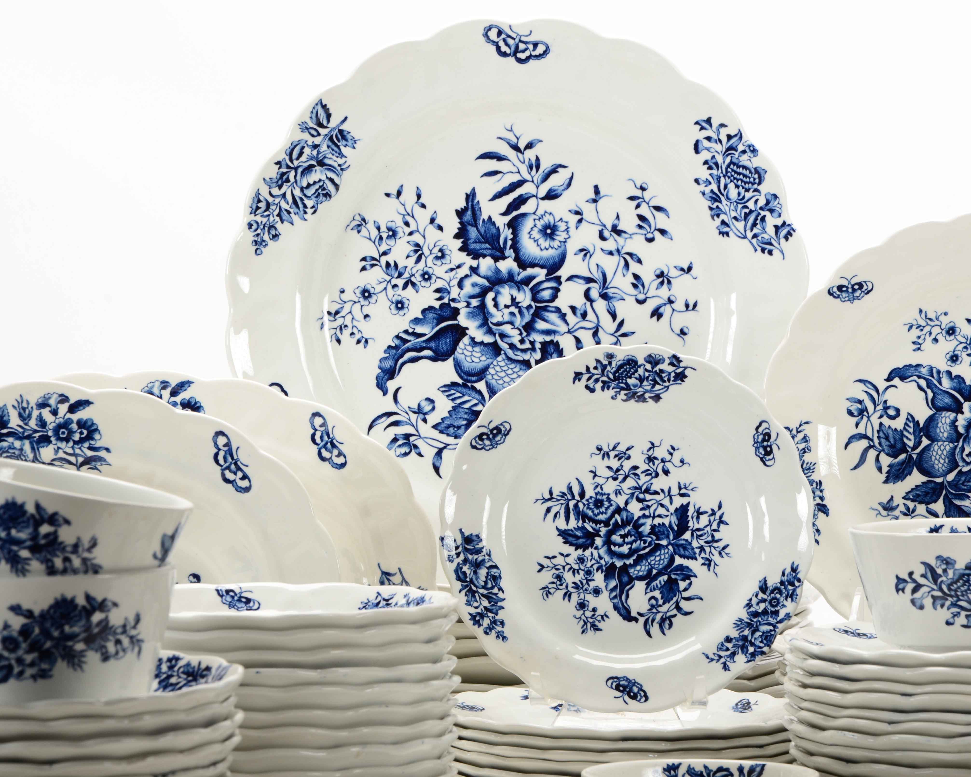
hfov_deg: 10.7
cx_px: 521
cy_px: 385
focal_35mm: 181
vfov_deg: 8.6
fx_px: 5189
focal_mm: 105
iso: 200
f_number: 16
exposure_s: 1/160
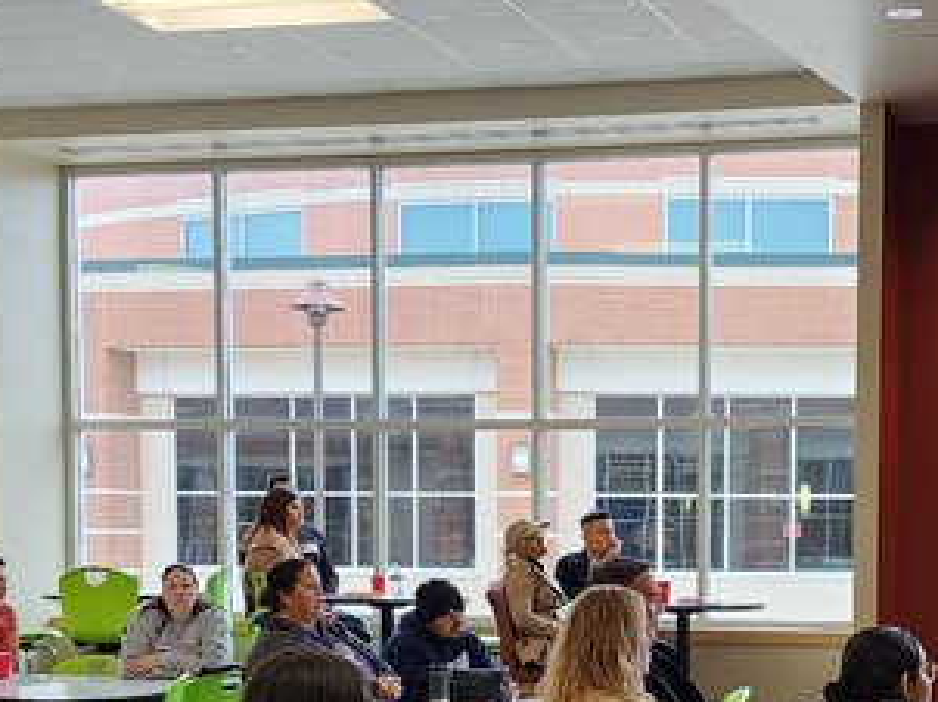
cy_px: 686
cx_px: 724
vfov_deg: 18.4
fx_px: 2112
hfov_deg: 24.7
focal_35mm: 78
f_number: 1.8
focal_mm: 6.4
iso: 200
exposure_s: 1/120
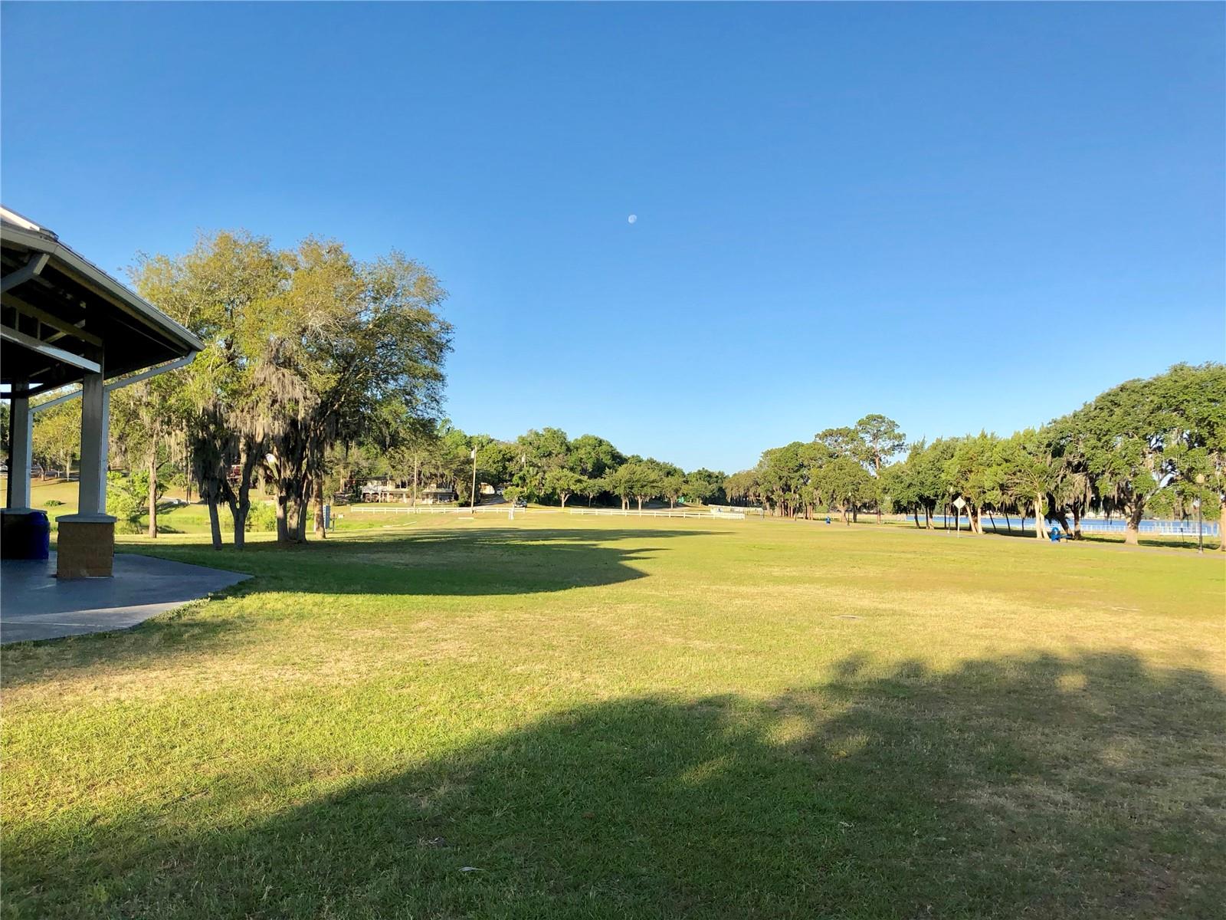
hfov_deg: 63.4
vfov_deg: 49.7
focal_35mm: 28
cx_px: 613
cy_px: 460
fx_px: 992
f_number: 1.8
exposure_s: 1/1548
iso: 20
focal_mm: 3.99
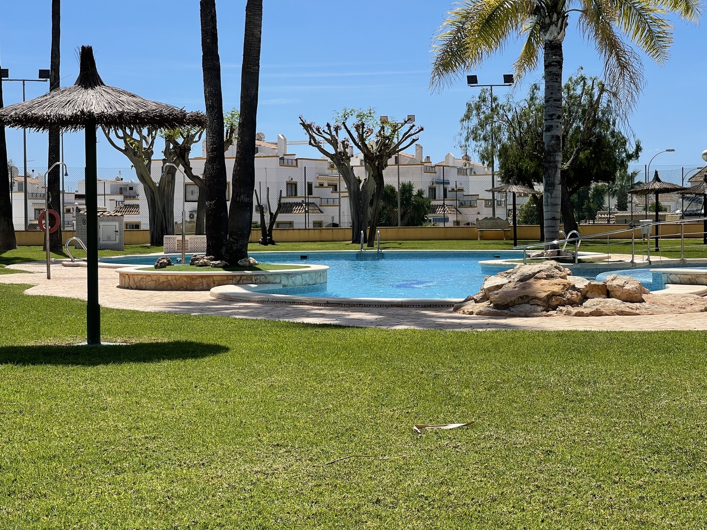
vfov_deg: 22.9
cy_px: 265
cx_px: 354
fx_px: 1307
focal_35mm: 64
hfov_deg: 30.3
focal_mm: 7.5
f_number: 2.2
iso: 20
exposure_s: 1/1531
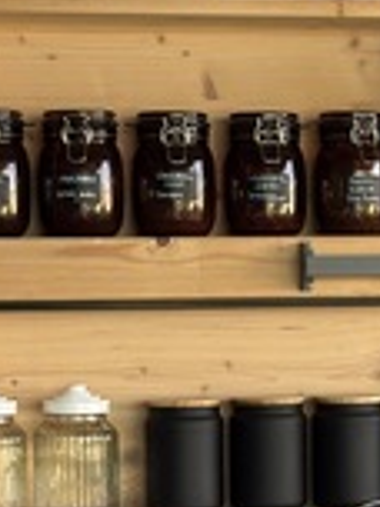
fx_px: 2371
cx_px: 567
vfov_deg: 12.2
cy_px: 387
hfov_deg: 8.9
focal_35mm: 162
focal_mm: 6.76
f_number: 1.78
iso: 100
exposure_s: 1/67
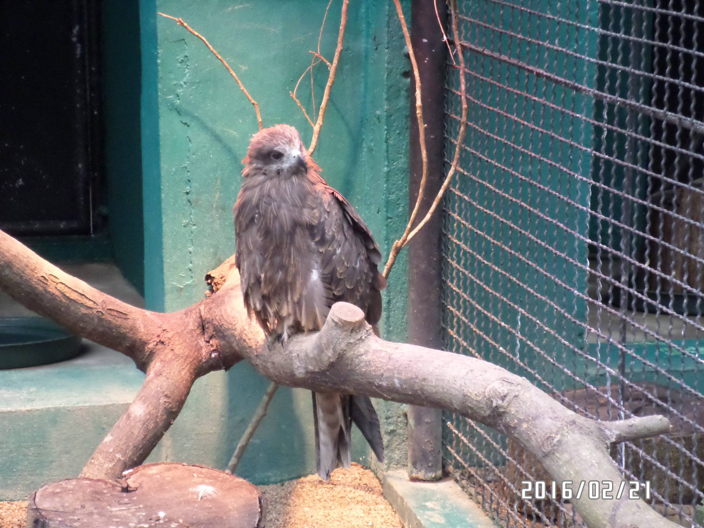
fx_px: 2237
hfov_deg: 17.9
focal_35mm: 110
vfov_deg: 13.5
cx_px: 352
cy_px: 264
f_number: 5.7
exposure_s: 1/10
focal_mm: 19.8
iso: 640
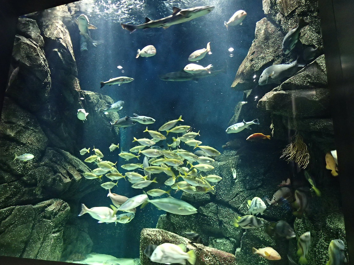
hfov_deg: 67.3
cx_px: 171
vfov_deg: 53.0
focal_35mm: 26
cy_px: 131
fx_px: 266
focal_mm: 4.5
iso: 800
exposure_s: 1/20
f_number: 2
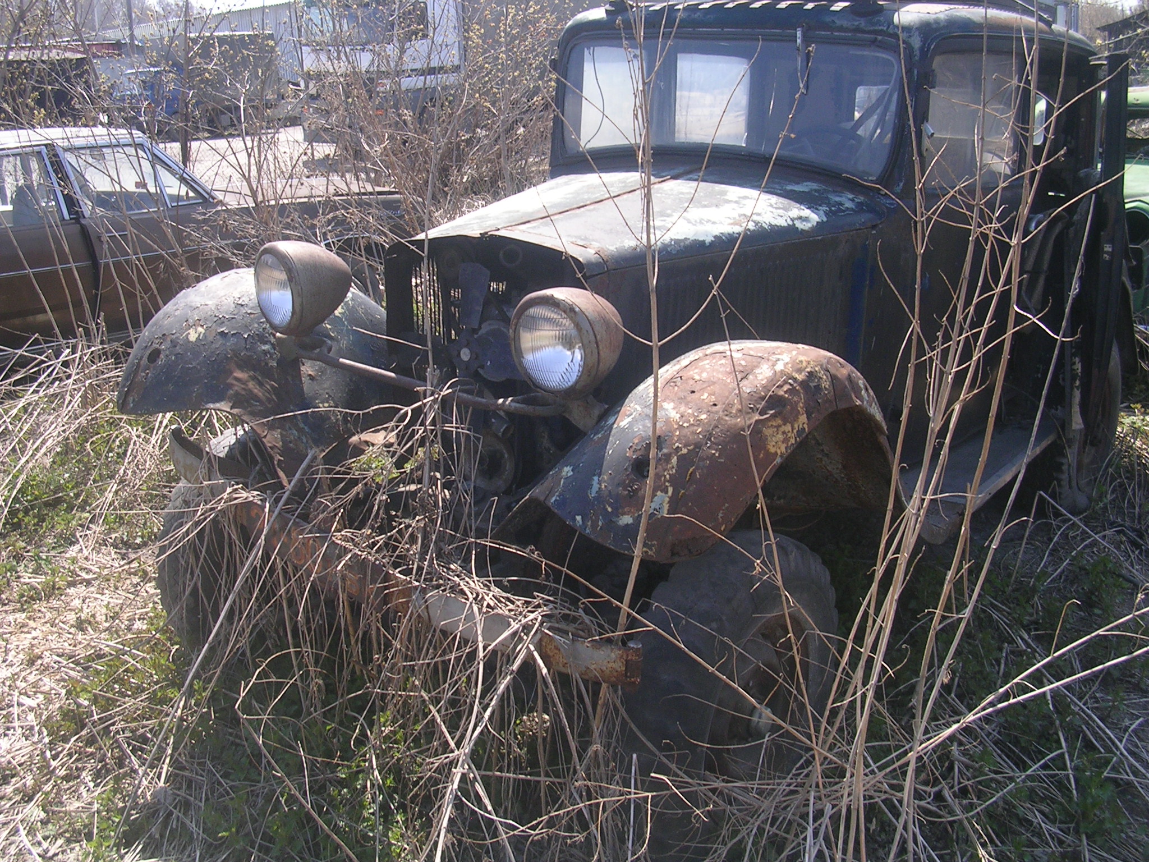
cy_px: 431
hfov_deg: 49.0
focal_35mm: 38
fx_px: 1261
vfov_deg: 37.7
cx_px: 574
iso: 50
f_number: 2.8
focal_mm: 5.8
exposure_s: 1/343
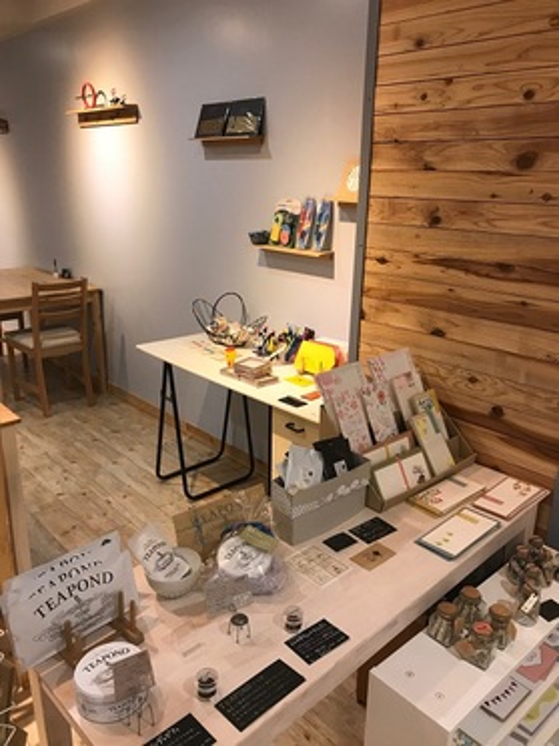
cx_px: 280
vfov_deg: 63.4
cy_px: 373
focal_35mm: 28
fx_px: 603
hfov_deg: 49.7
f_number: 1.8
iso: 40
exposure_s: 1/20
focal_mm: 3.99
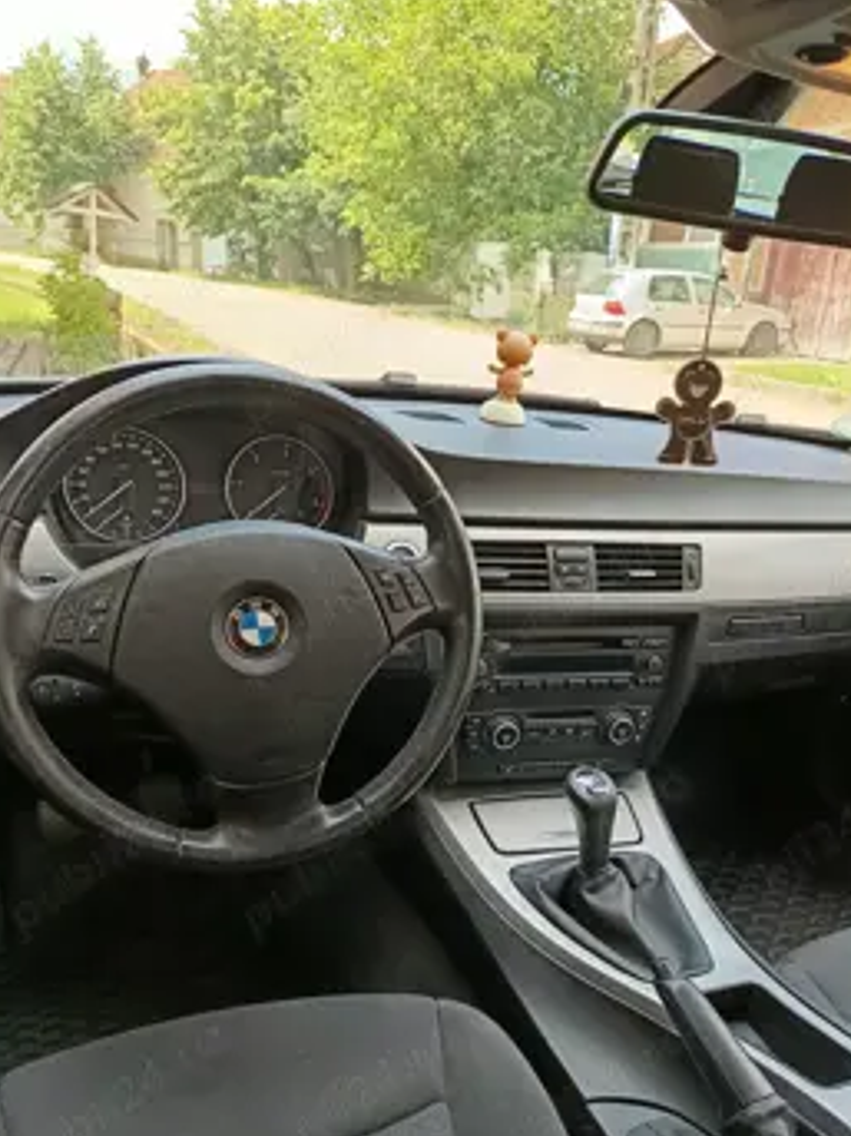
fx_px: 918
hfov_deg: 49.7
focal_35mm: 28
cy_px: 652
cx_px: 464
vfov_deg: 63.1
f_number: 1.7
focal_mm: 5.31
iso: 77
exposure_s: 1/50
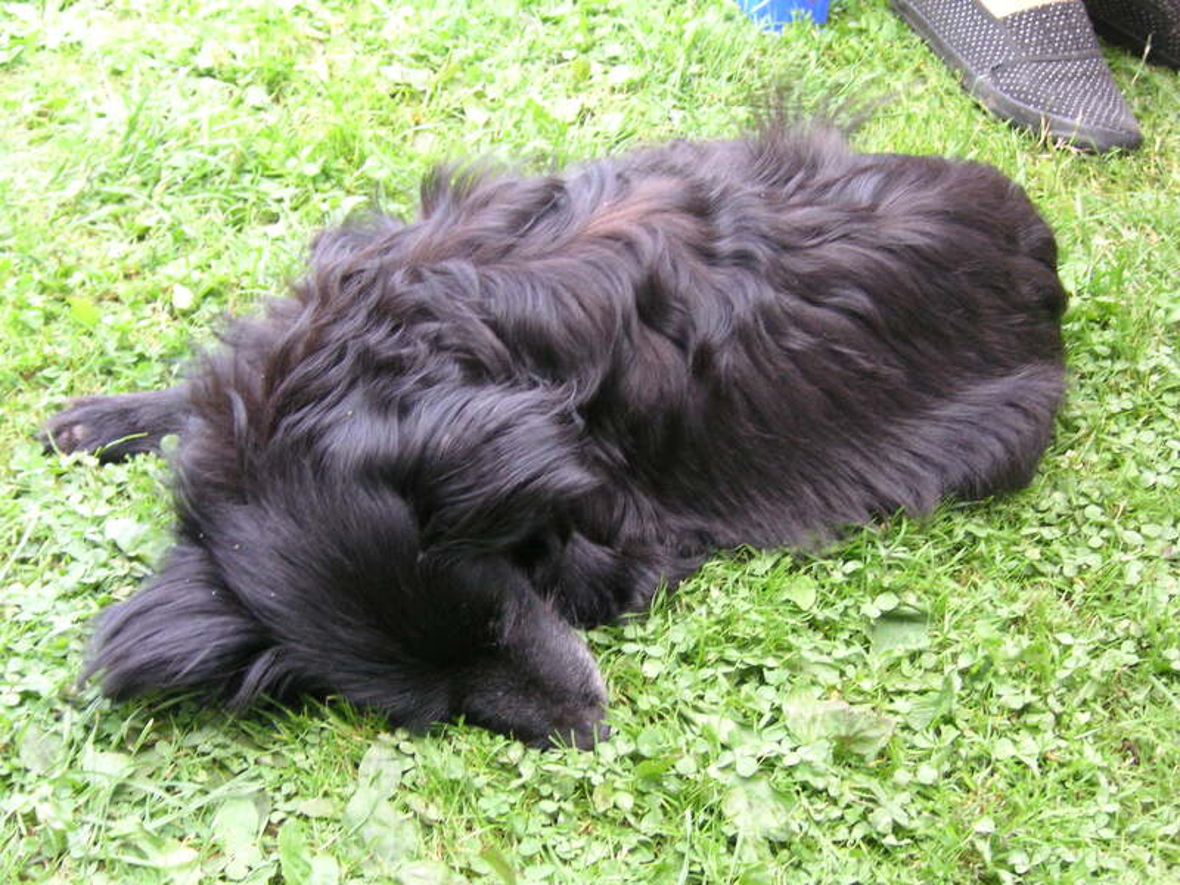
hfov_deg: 33.2
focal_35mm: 58
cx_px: 590
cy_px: 442
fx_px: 1977
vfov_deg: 25.2
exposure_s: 1/30
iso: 100
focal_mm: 9.6
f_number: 3.7
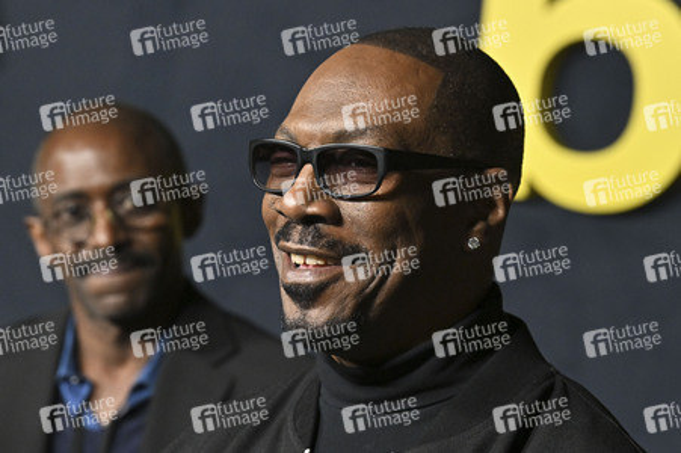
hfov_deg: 10.2
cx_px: 340
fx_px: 3818
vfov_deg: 6.8
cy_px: 226
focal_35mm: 202
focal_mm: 135
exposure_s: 1/320
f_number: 5.6
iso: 2500
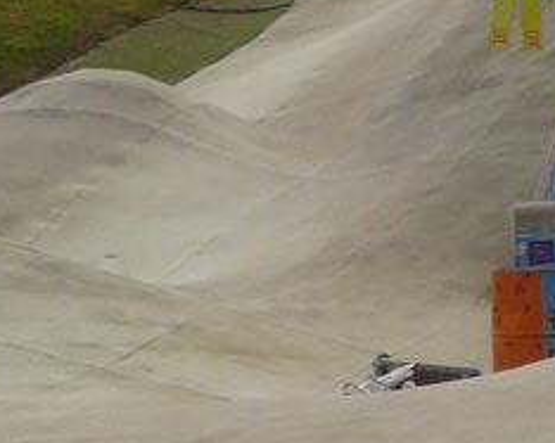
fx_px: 12971
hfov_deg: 2.5
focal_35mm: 790
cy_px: 163
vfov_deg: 2.0
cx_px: 427
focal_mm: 49.3
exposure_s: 1/320
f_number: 8
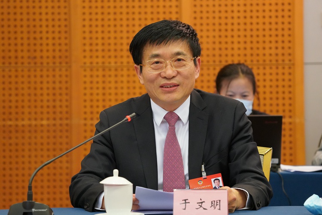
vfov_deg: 10.7
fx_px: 1145
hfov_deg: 16.0
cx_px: 161
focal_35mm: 128
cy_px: 108
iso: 6400
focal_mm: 128
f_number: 5
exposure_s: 1/160
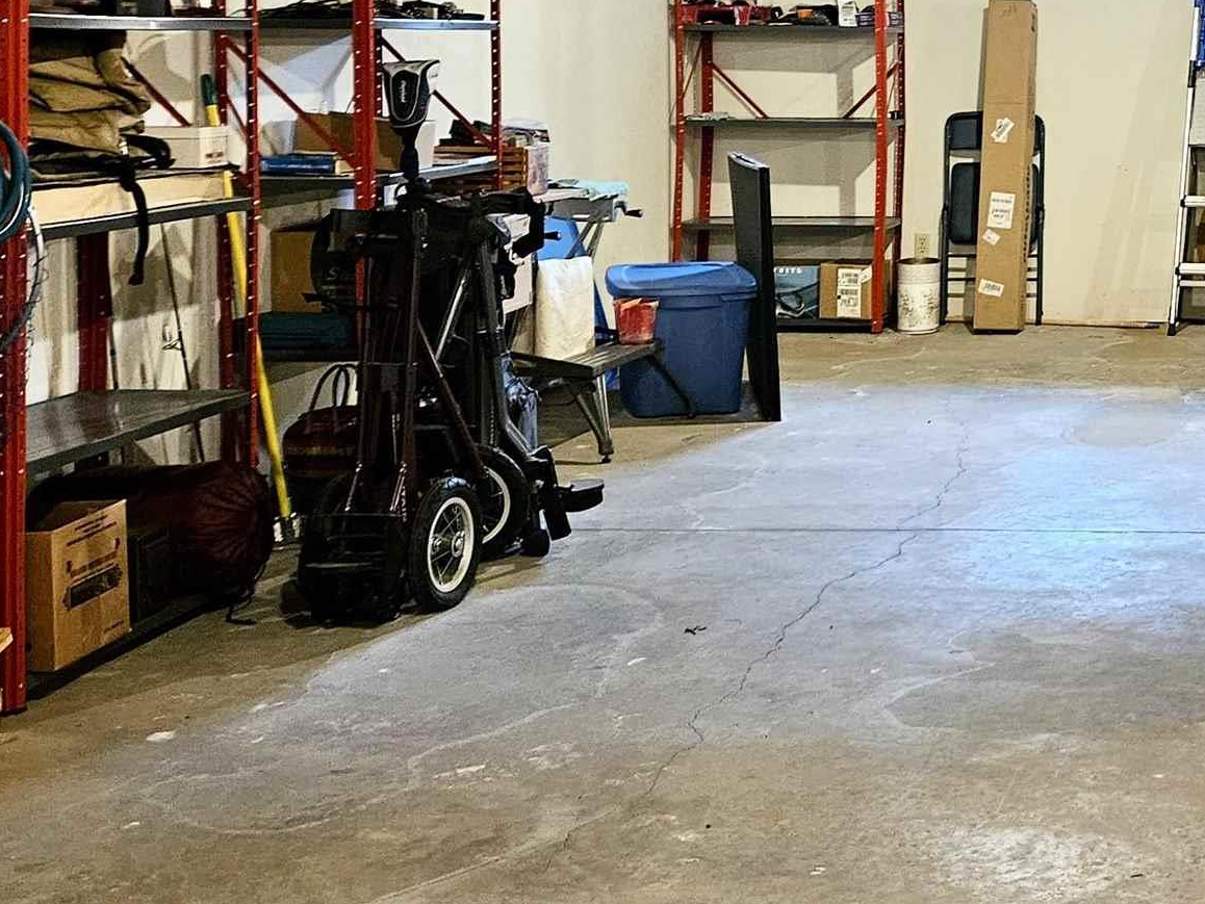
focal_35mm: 61
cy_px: 95
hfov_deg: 28.4
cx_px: 1370
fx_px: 2124
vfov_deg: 23.4
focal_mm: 5.4
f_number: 1.8
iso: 500
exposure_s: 1/30
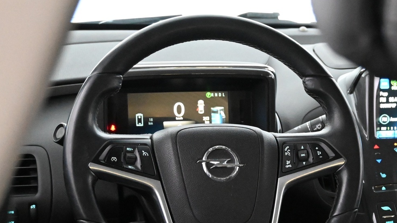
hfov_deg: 26.3
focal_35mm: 79
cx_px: 307
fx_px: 835
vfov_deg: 15.2
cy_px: 161
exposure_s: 1/50
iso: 9000
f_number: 4.8
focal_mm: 30.5
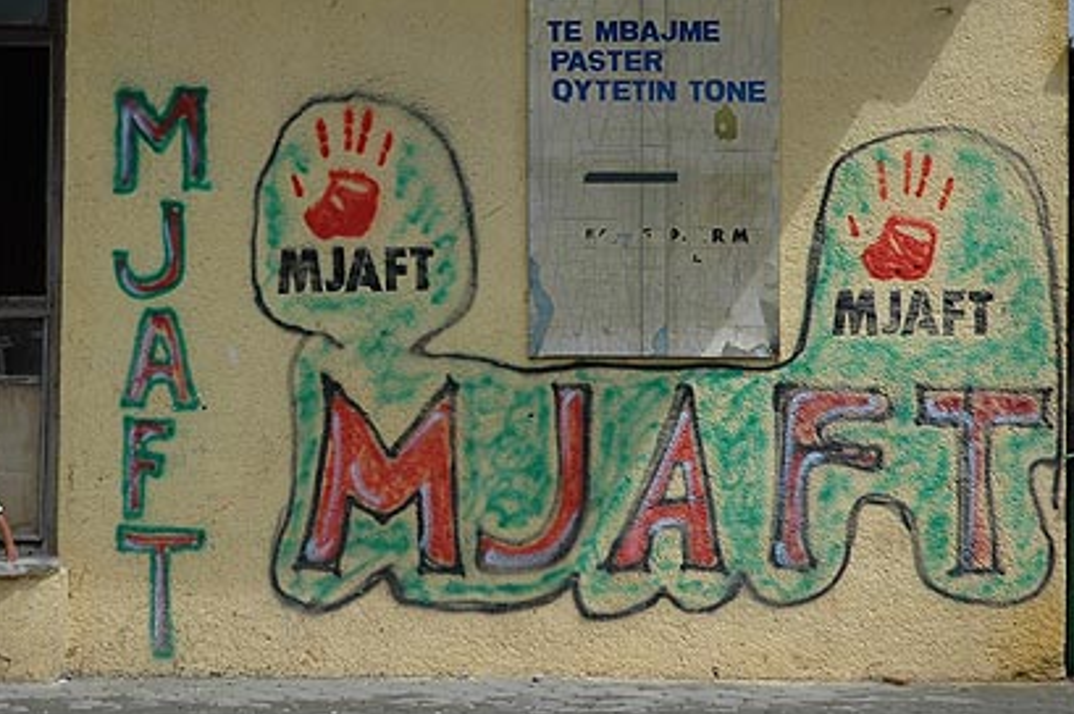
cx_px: 373
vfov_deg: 12.1
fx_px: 3368
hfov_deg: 18.1
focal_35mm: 113
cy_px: 262
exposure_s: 1/1000
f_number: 6.3
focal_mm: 56
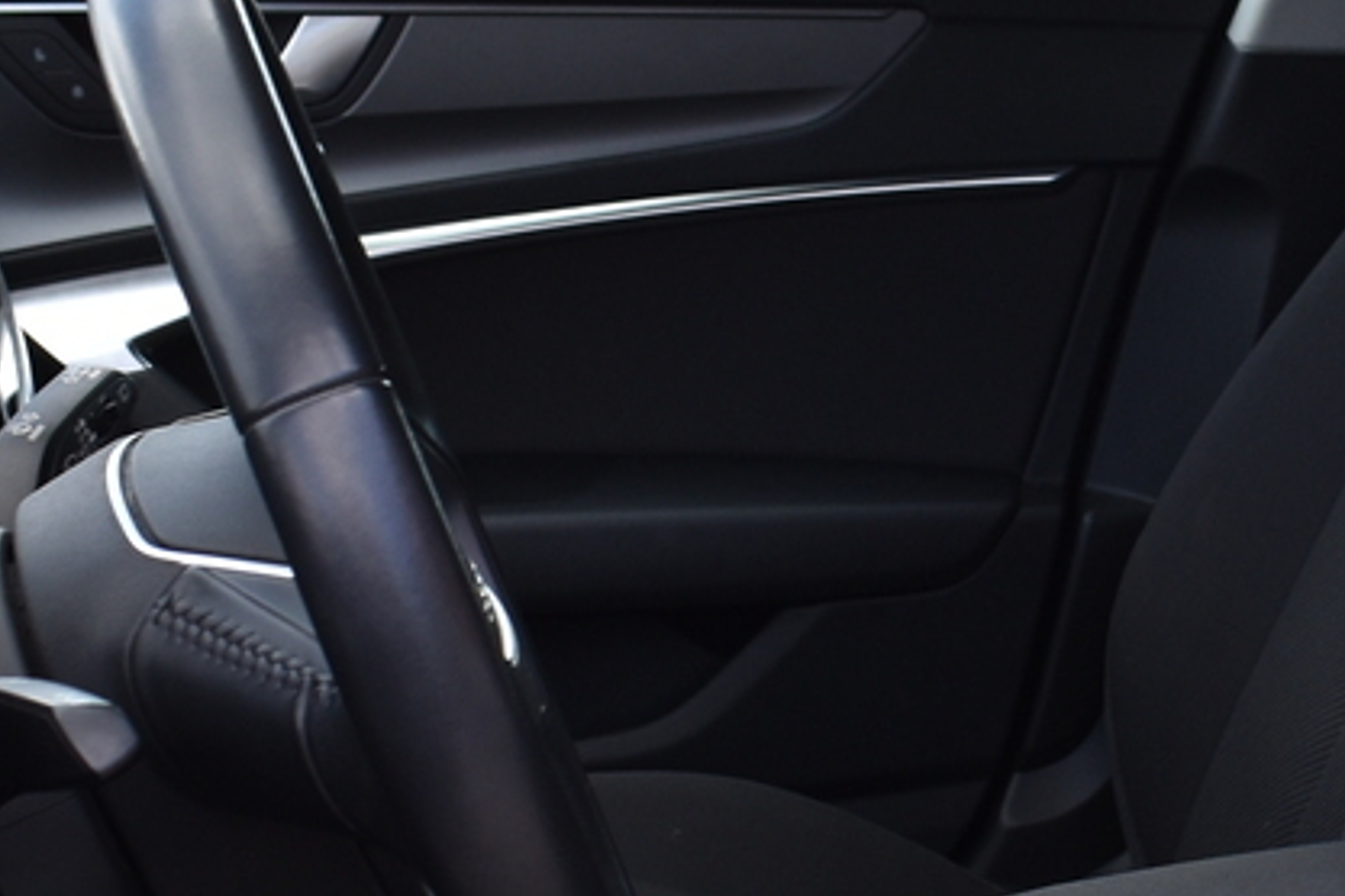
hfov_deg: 18.8
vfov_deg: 12.8
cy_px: 935
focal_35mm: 105
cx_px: 1410
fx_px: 3923
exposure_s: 1/180
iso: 200
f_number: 5.6
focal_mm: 18
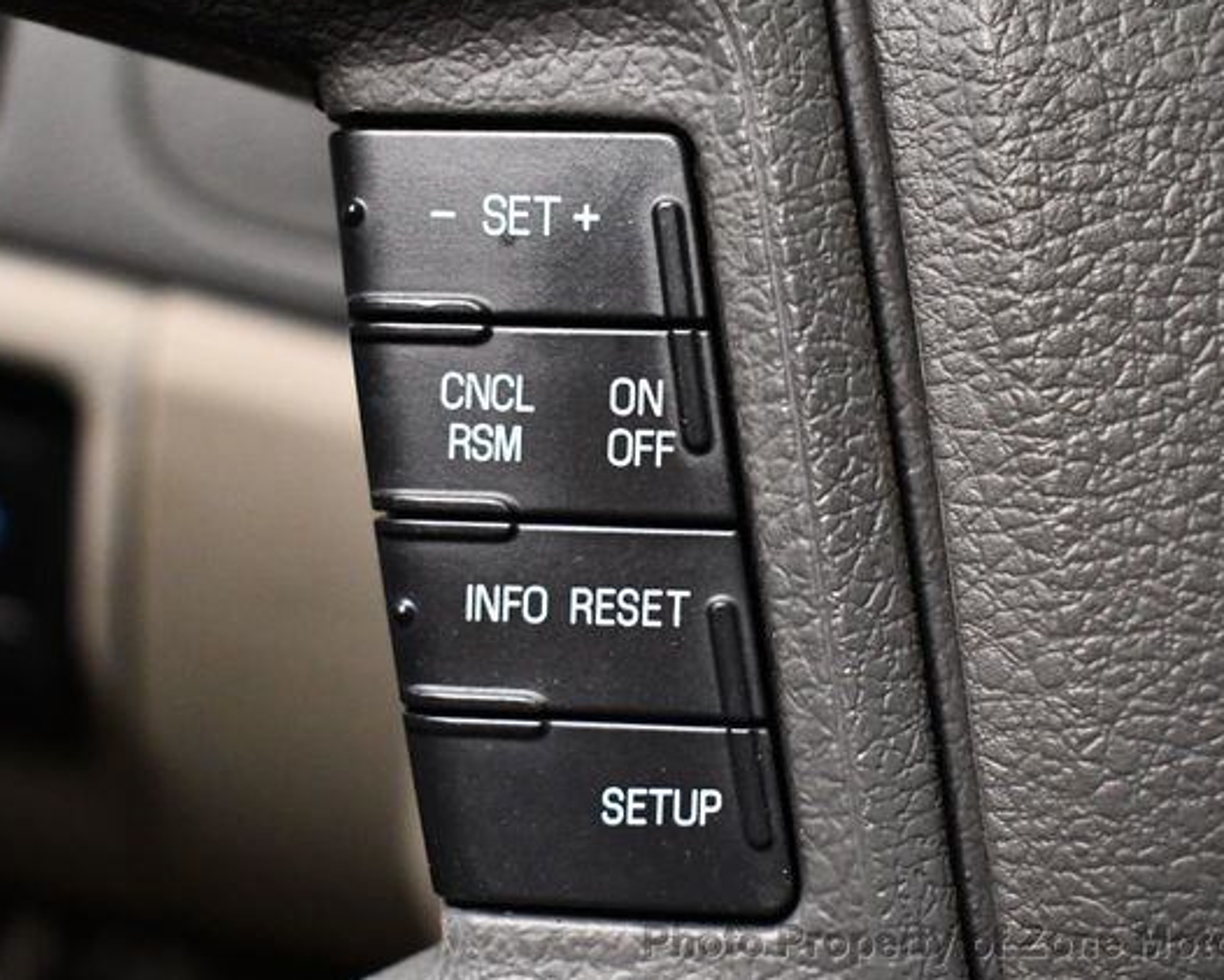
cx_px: 610
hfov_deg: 29.6
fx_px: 2319
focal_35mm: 64
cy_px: 488
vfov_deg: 23.9
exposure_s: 1/60
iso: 3200
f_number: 4.2
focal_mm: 28
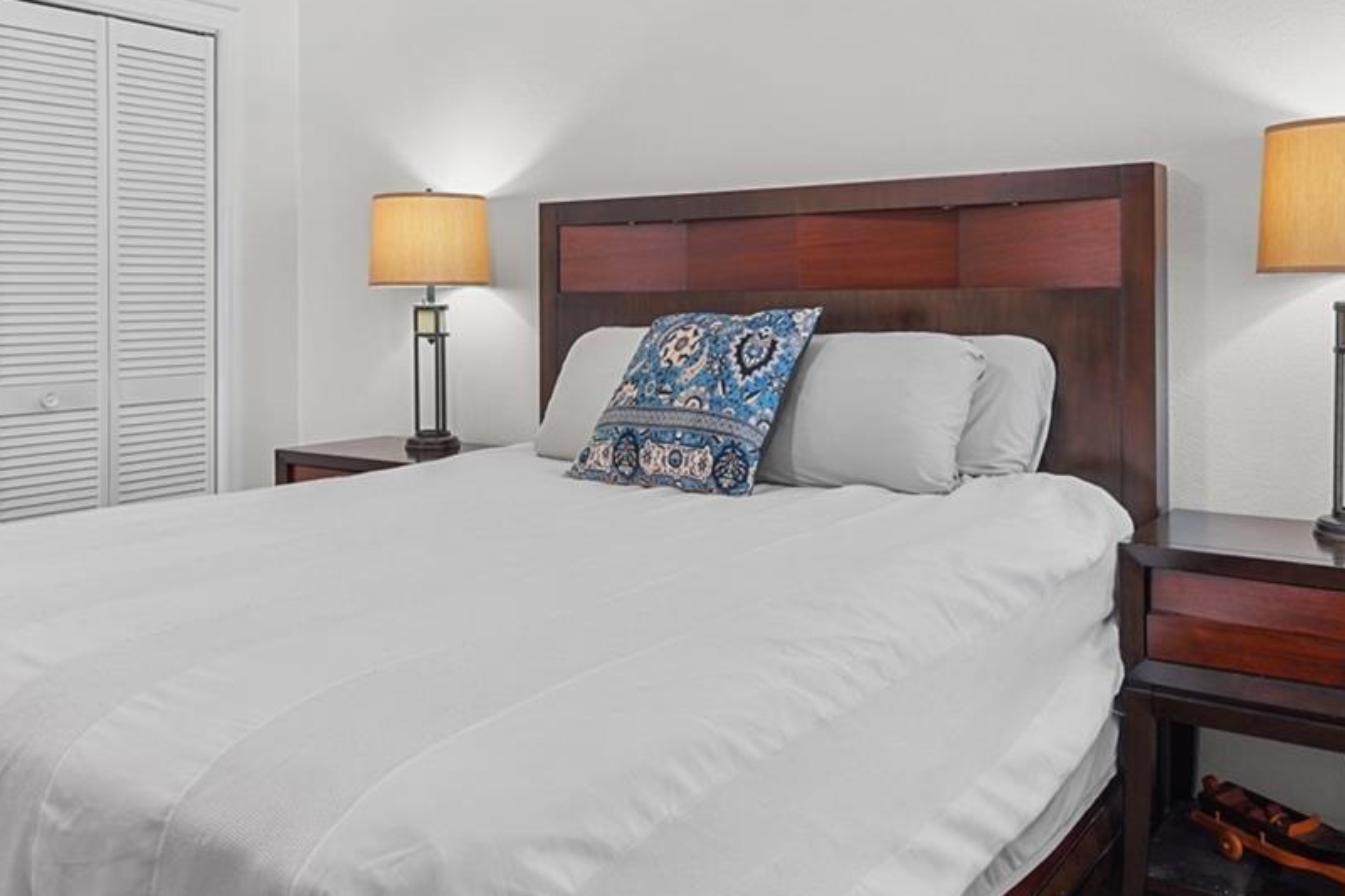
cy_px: 281
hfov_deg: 58.7
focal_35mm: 32
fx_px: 1195
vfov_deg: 40.5
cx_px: 624
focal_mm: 16
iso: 250
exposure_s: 1/2.5
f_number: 9
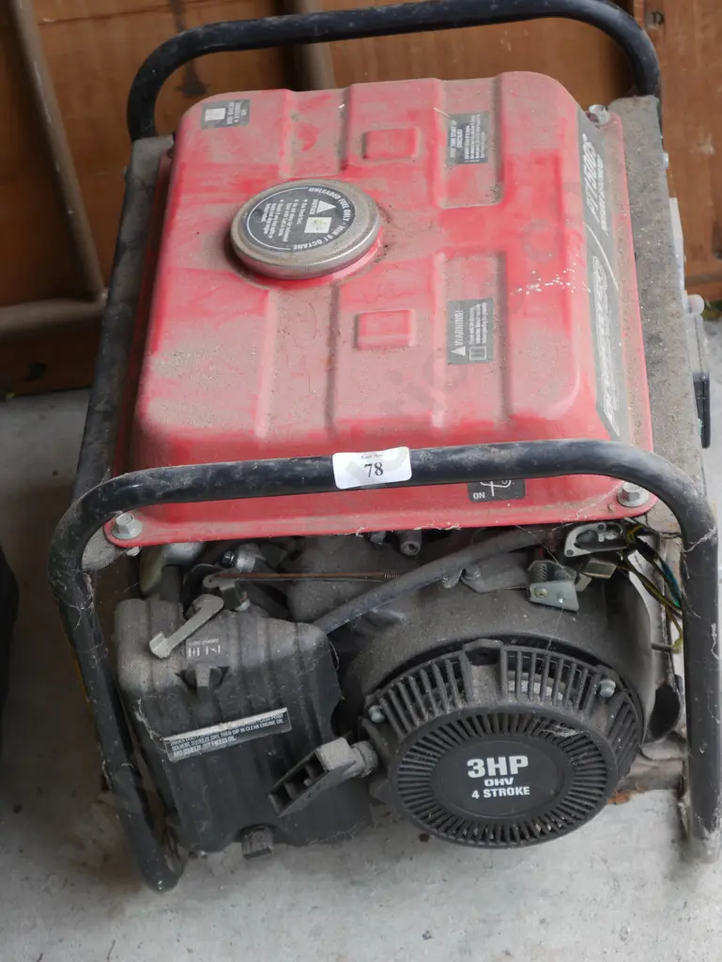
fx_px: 2334
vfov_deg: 23.3
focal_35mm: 84
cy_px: 481
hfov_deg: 17.6
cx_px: 361
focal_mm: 42
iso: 250
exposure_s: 1/100
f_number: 5.6
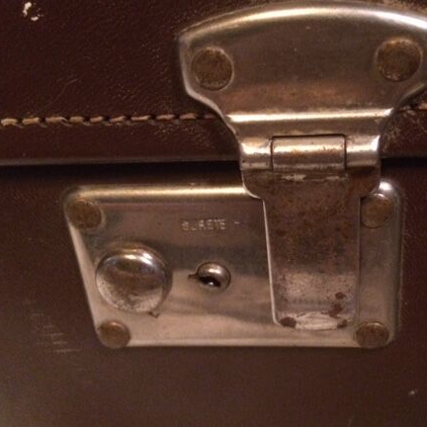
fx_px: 530
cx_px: 274
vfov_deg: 43.9
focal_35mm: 38
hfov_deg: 43.4
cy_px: 206
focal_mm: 4.15
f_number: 2.2
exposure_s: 1/17
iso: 640
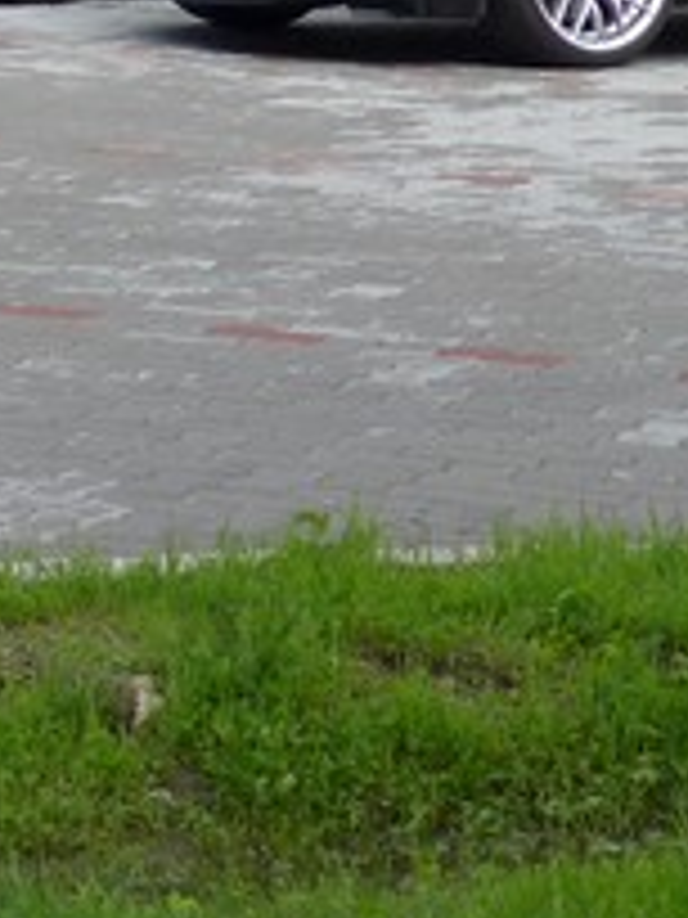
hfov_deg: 7.6
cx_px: -360
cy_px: -578
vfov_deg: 9.8
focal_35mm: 193
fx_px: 5115
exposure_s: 1/2000
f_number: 1.7
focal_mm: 7.9
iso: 80
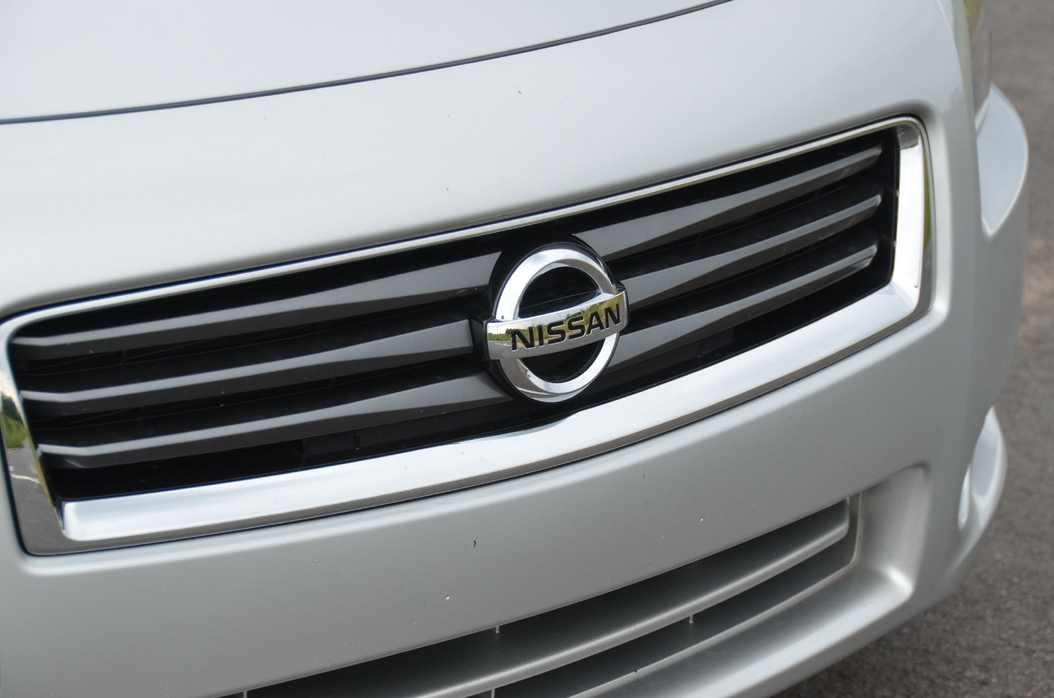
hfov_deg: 16.2
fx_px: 3698
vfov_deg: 10.8
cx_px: 525
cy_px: 328
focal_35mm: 127
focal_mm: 75
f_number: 5
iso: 800
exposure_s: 1/640
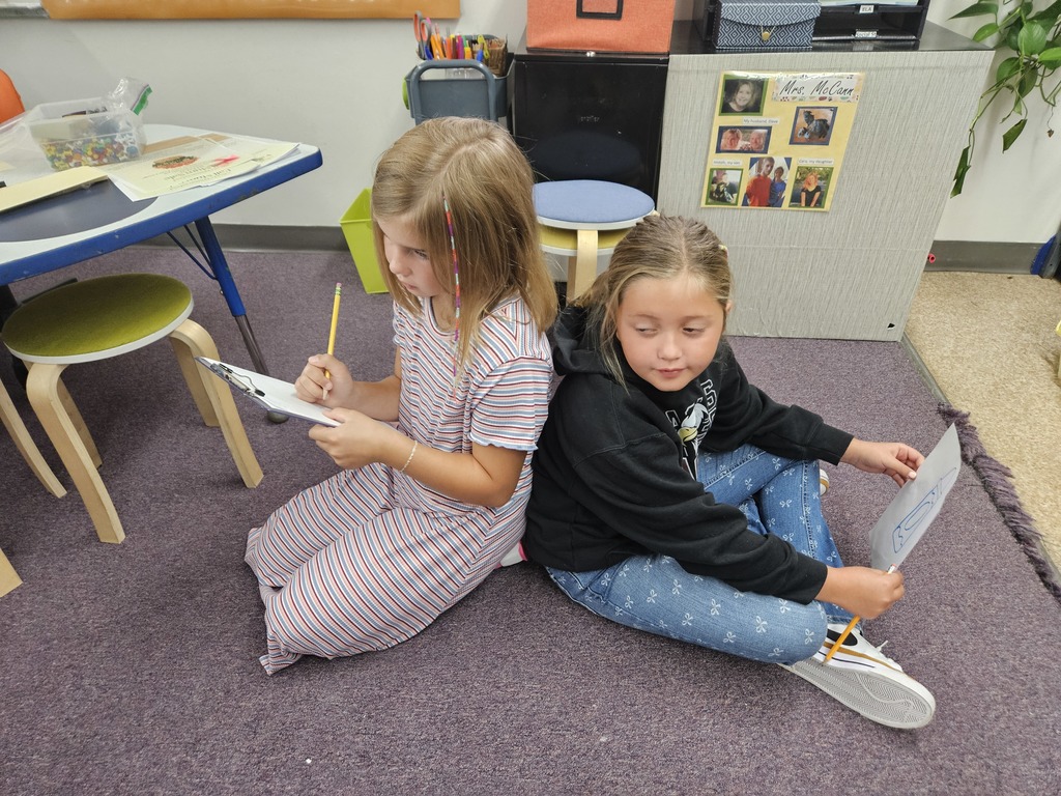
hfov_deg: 73.9
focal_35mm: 23
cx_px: 530
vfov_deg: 58.9
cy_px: 398
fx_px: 705
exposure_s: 1/120
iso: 500
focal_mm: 5.4
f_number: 1.8
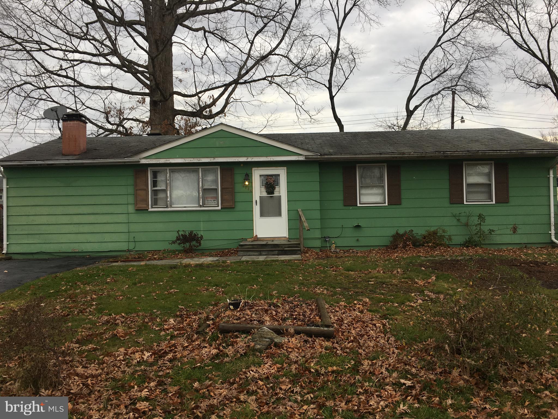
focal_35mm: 29
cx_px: 279
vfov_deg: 48.2
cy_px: 210
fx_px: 467
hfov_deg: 61.7
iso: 25
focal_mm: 4.15
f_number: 2.2
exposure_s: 1/175
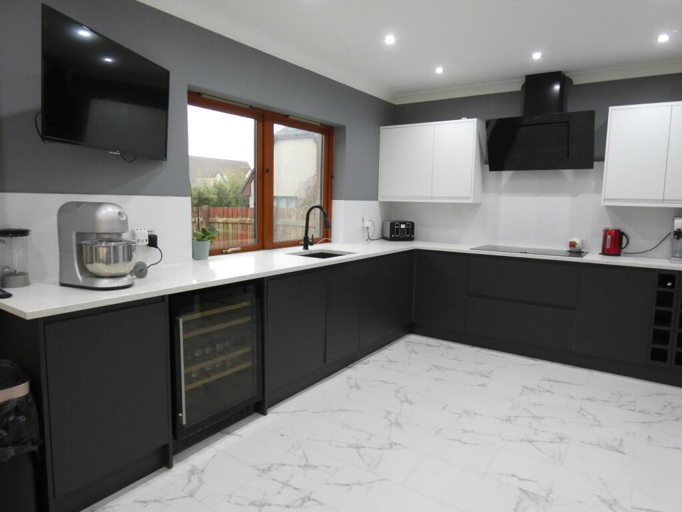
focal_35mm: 22
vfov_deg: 61.1
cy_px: 256
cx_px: 341
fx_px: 433
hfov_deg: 76.4
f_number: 2.9
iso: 640
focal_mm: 3.9
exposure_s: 1/60
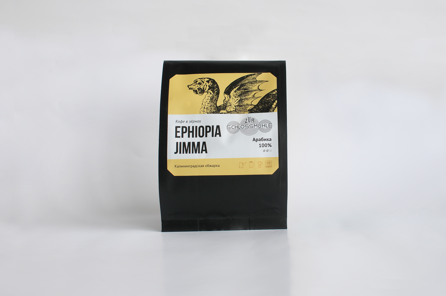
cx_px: 223
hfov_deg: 37.9
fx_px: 650
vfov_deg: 25.7
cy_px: 148
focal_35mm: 52
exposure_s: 1/25
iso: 200
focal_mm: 35
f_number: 5
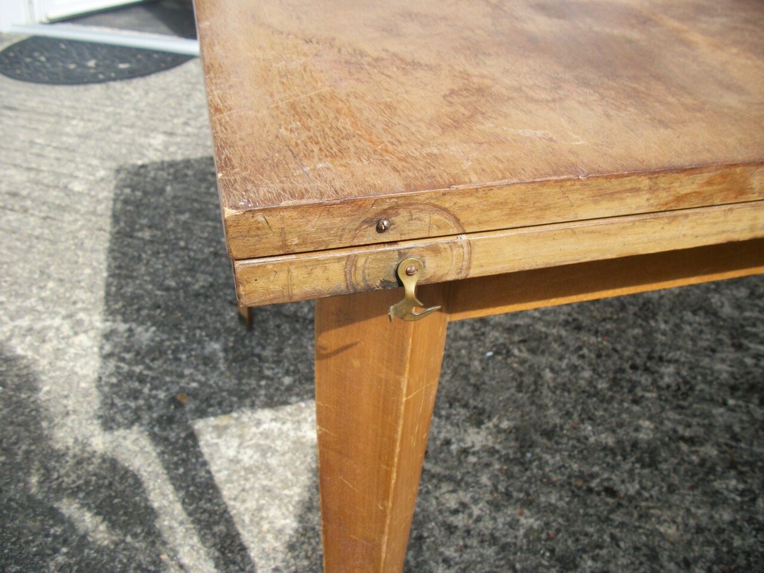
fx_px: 706
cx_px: 382
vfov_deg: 44.2
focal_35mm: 32
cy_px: 286
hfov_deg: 56.8
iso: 80
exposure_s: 1/80
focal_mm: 5.7
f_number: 8.8
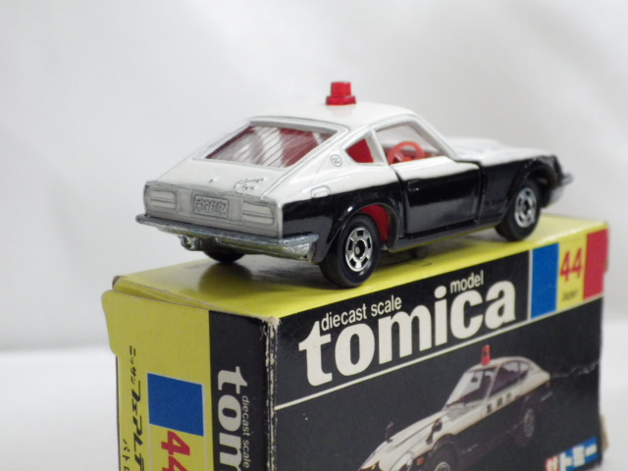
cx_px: 314
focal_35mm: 87
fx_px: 1578
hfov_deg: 22.5
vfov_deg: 17.0
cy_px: 236
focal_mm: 15.6
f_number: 4.4
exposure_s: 1/50
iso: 800
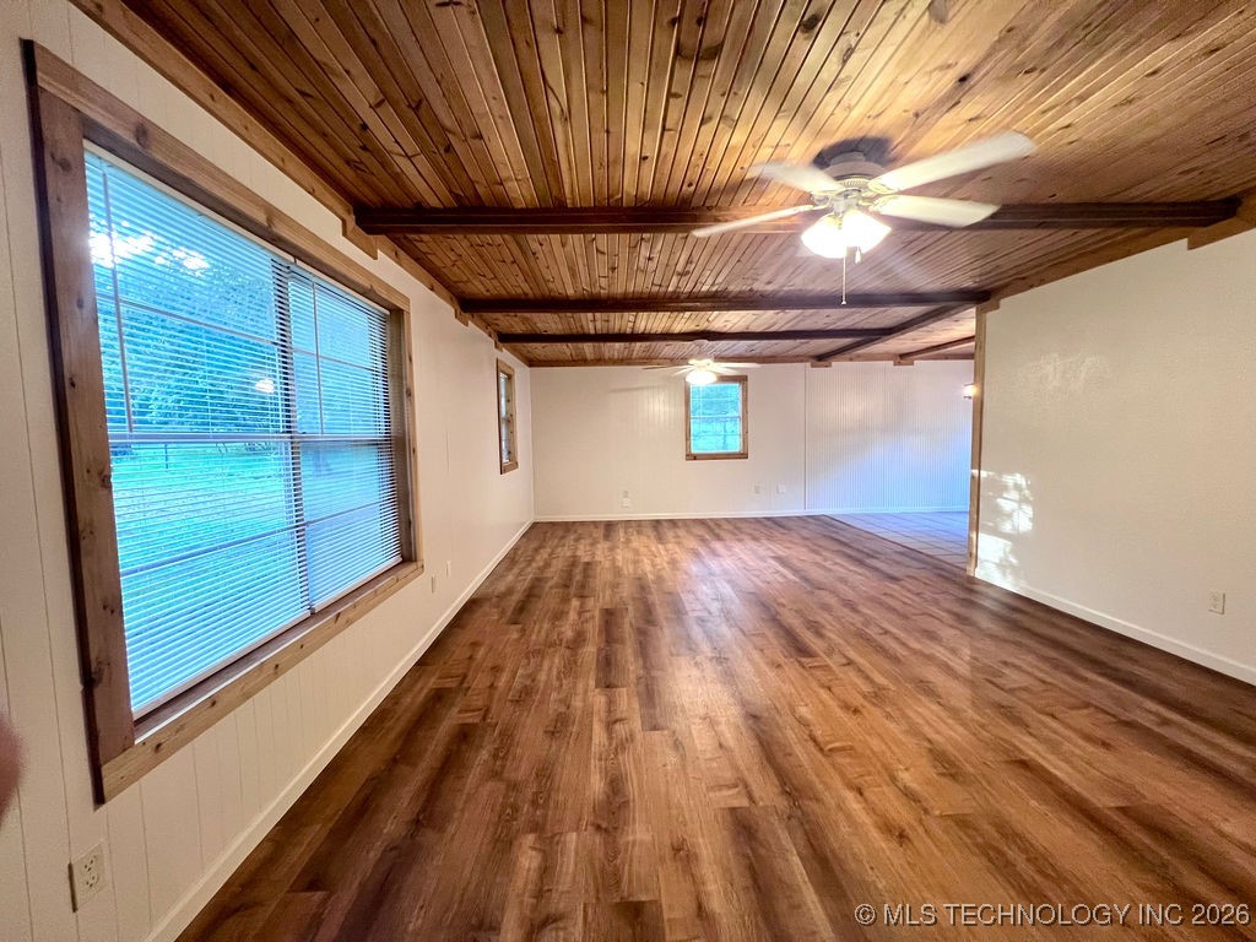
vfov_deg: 89.9
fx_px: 472
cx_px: 628
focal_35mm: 13
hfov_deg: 106.2
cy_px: 471
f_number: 1.8
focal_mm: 1.57
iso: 250
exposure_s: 1/60
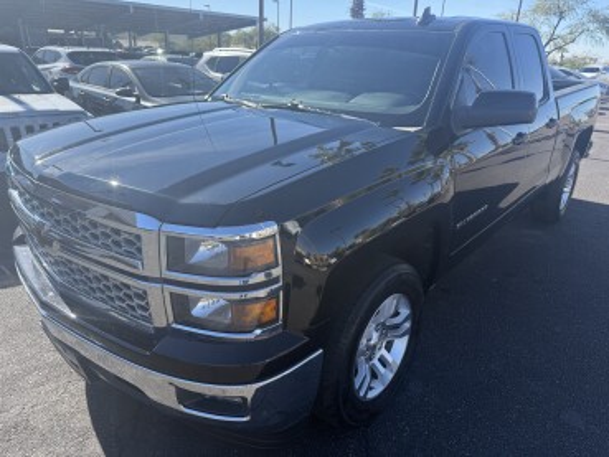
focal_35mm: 24
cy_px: 228
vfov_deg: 56.8
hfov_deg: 71.6
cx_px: 304
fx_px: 422
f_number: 1.78
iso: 100
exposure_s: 1/2169
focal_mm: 6.76
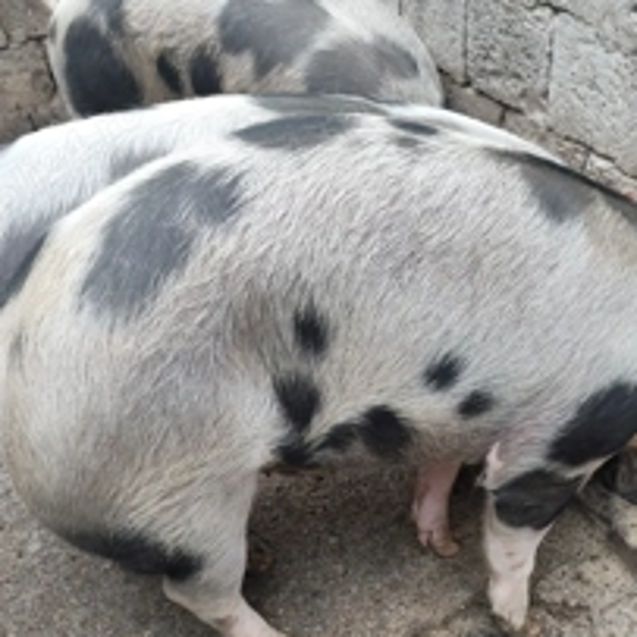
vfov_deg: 40.8
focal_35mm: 40
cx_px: 370
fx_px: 833
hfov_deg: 41.7
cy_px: 468
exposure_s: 1/50
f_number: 1.65
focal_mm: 6.14
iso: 500
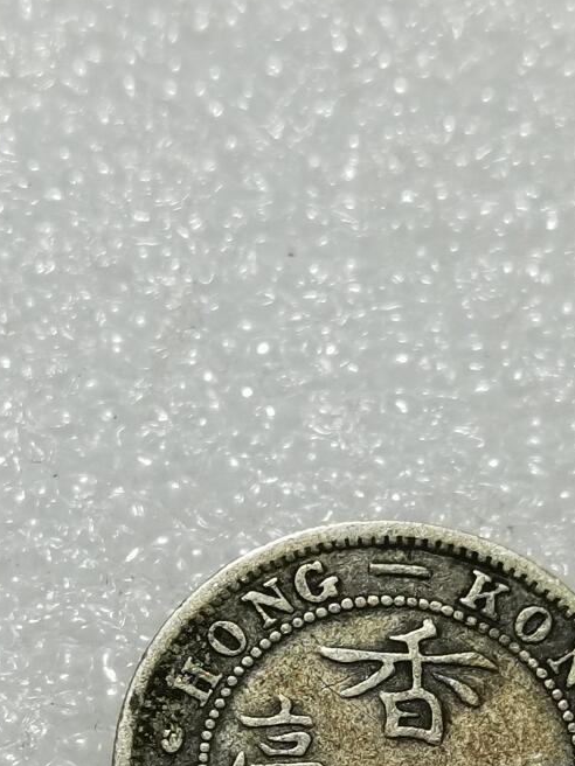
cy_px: 755
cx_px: 306
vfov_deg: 12.9
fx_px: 3344
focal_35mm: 151
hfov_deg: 9.8
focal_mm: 6.67
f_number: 1.9
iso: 80
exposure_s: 1/100
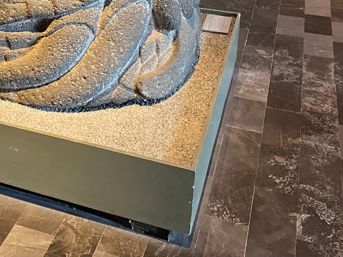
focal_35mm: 59
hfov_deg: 31.2
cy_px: -14
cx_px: 33
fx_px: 585
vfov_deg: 23.5
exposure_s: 1/30
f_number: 1.8
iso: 500
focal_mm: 4.25
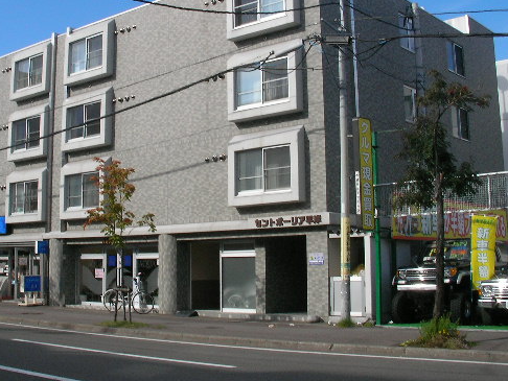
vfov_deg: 29.0
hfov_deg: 37.9
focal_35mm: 50
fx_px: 734
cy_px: 147
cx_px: 192
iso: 71
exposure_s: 1/296
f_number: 5.6
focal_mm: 6.3
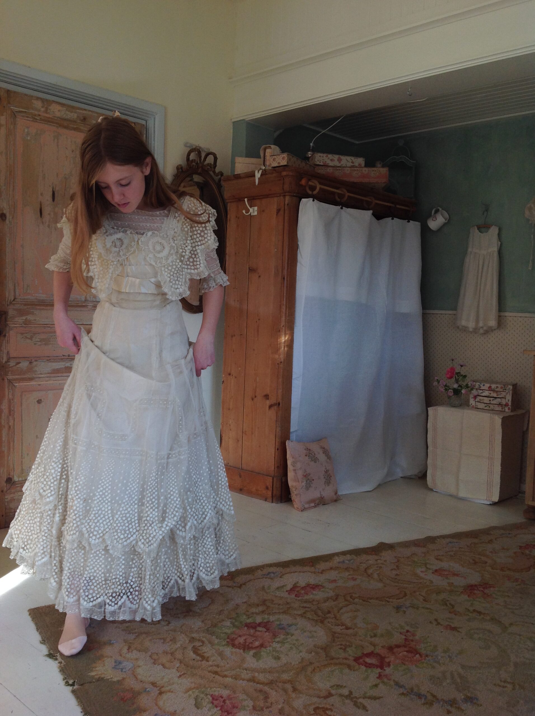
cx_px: 268
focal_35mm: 35
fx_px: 723
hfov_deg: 40.6
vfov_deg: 52.7
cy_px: 358
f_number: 2.4
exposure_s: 1/126
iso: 50
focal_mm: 4.28
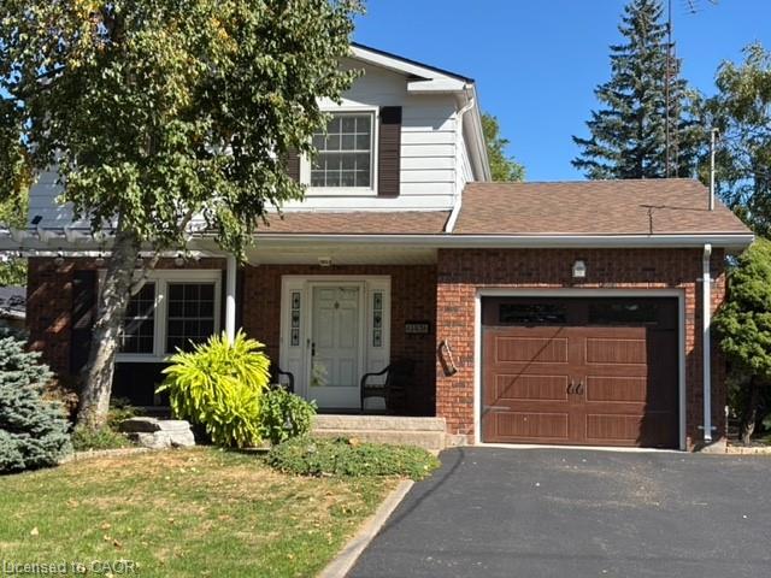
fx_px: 1158
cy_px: 289
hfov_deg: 36.8
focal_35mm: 52
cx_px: 386
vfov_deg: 28.0
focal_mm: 5.96
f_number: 1.6
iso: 32
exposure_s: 1/1499
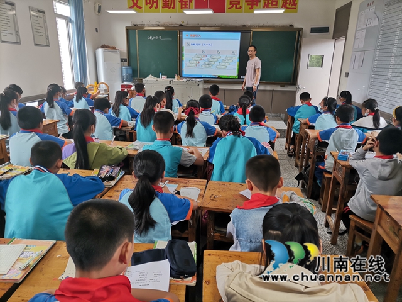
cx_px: 201
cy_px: 151
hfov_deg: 65.3
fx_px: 314
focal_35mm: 27
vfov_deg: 51.4
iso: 100
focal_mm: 5.4
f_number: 1.8
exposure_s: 1/100
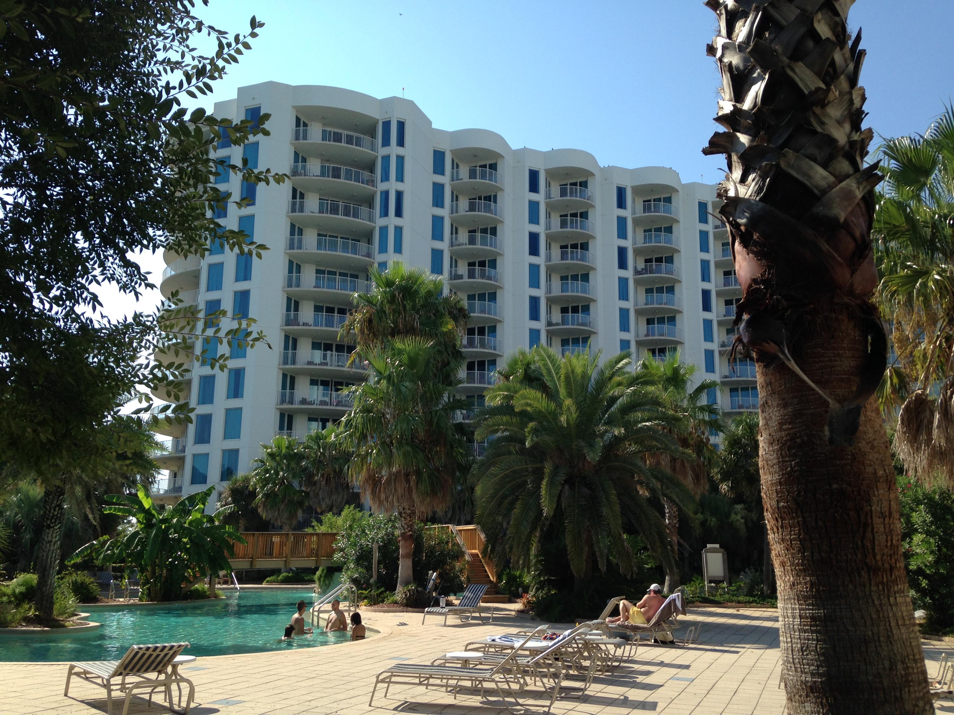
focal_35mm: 33
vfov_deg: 42.9
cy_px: 358
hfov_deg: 55.4
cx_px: 477
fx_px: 909
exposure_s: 1/1130
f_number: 2.4
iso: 50
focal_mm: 4.12
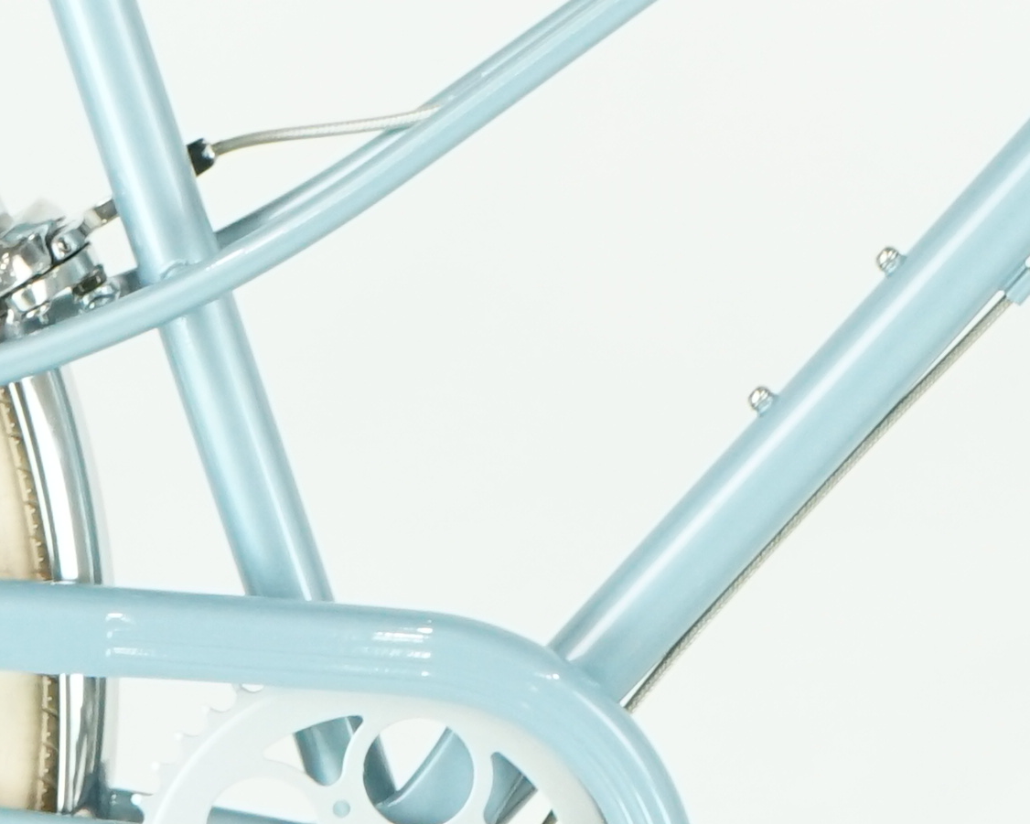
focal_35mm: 310
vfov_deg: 5.0
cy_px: 7
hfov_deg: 6.2
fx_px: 9451
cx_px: 657
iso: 1600
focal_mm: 62
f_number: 5.6
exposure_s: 1/200
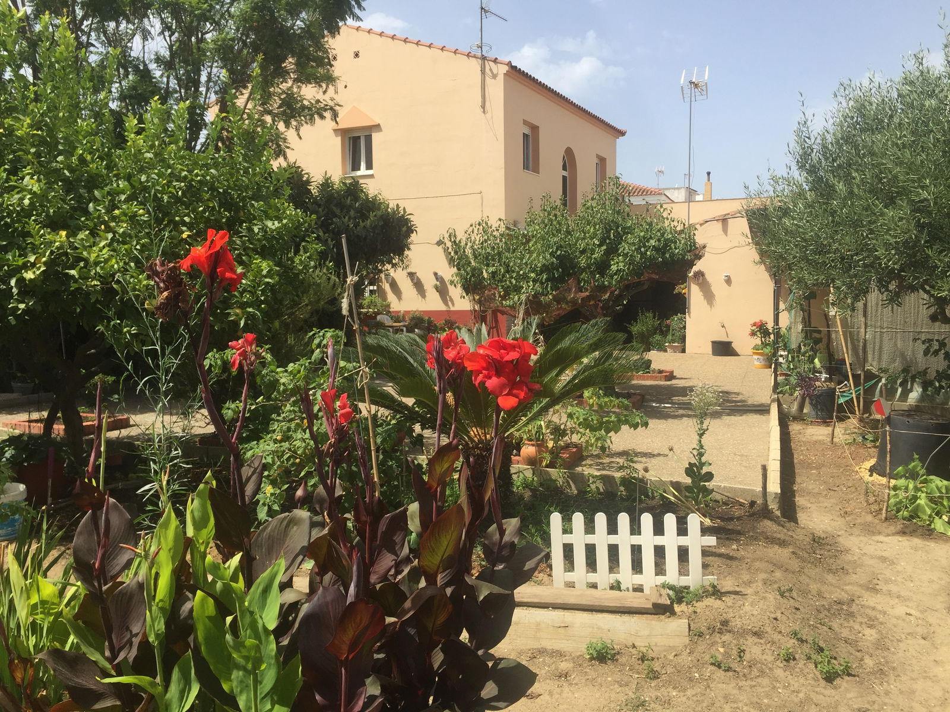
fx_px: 796
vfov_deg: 48.2
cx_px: 475
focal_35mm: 29
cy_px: 356
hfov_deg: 61.7
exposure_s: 1/1721
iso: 32
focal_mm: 4.15
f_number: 2.2
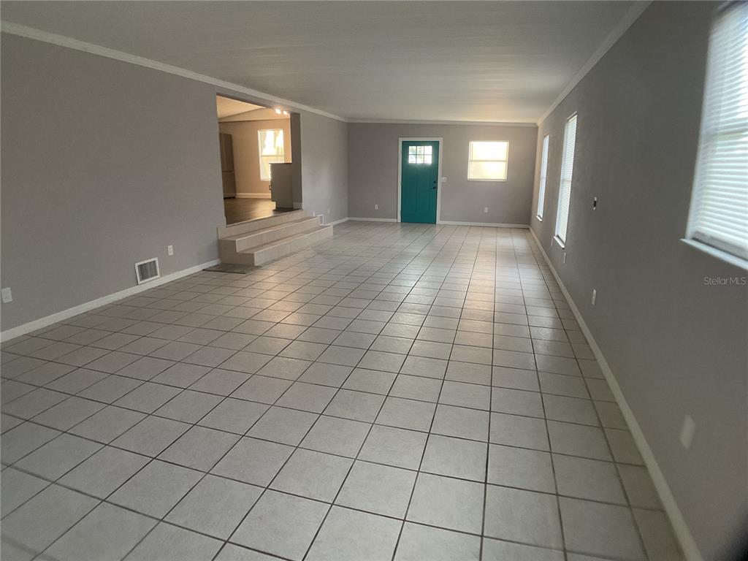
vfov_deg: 48.2
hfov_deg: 61.7
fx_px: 627
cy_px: 280
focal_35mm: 29
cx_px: 374
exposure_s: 1/60
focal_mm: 3
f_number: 1.8
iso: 200
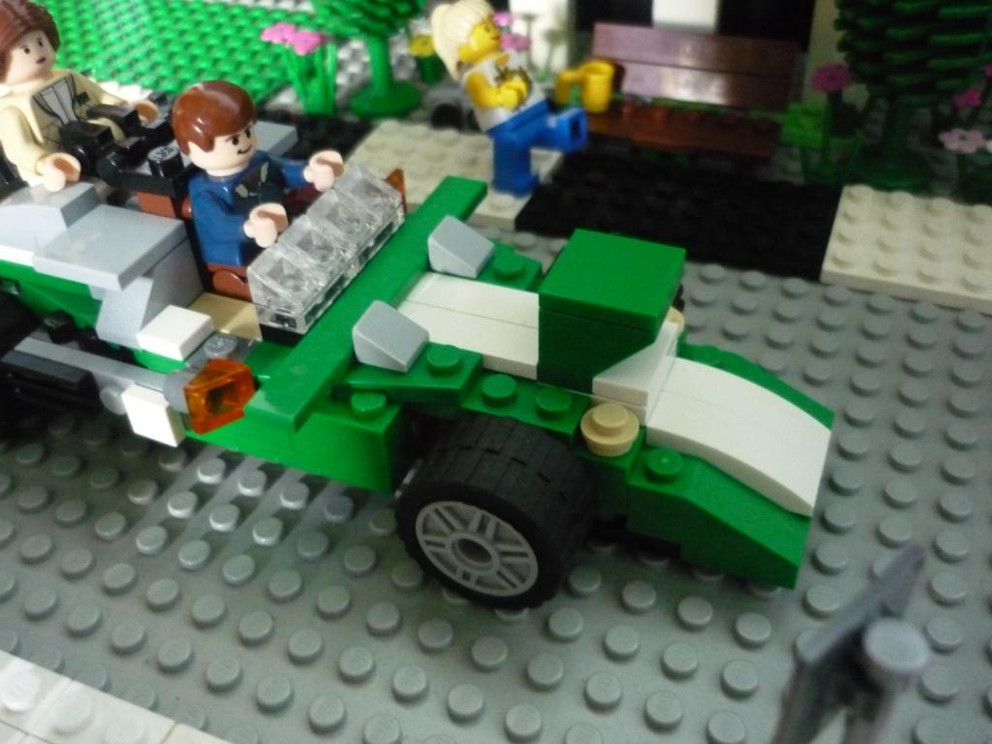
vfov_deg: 42.9
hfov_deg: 55.4
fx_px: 946
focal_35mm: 33
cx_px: 496
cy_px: 372
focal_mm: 5.5
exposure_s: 1/25
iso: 800
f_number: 2.8
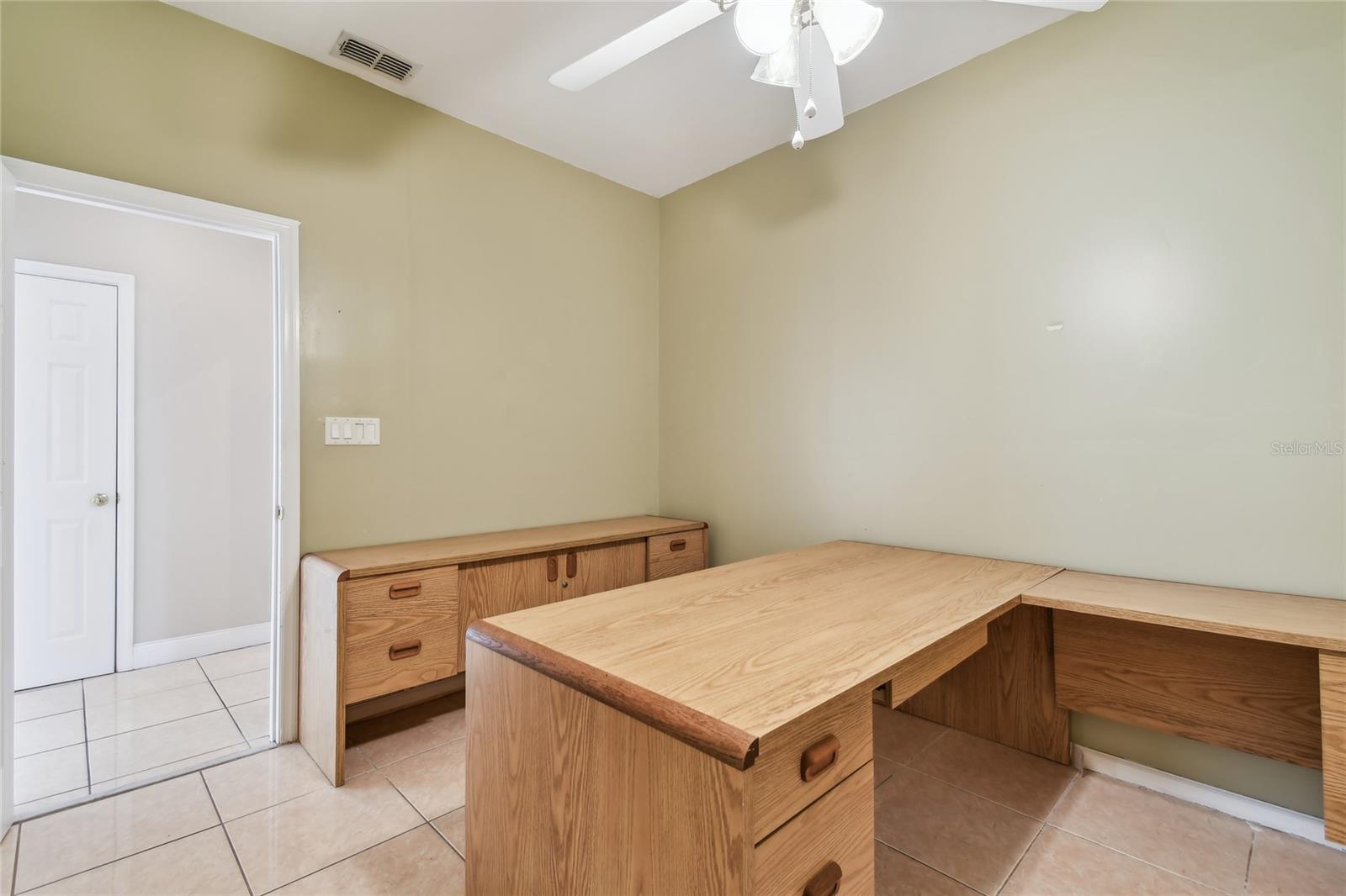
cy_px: 448
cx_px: 673
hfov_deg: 100.4
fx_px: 561
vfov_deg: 77.3
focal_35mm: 15
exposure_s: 1/2.5
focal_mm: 10
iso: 100
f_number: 7.1
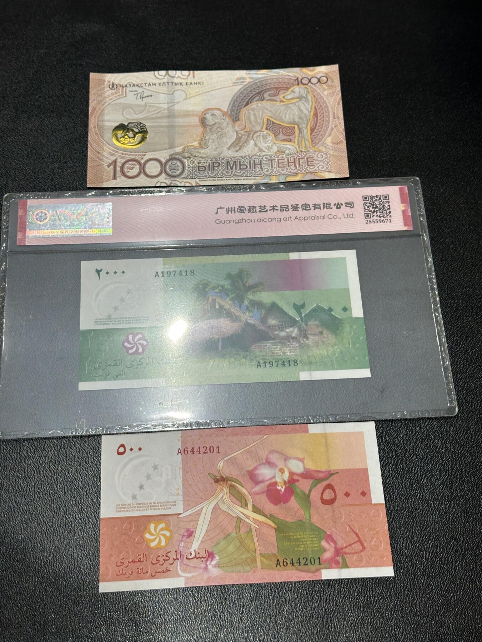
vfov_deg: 39.7
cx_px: 241
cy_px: 321
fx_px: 891
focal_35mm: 48
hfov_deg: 30.3
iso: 50
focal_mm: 6.86
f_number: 1.78
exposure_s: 1/50
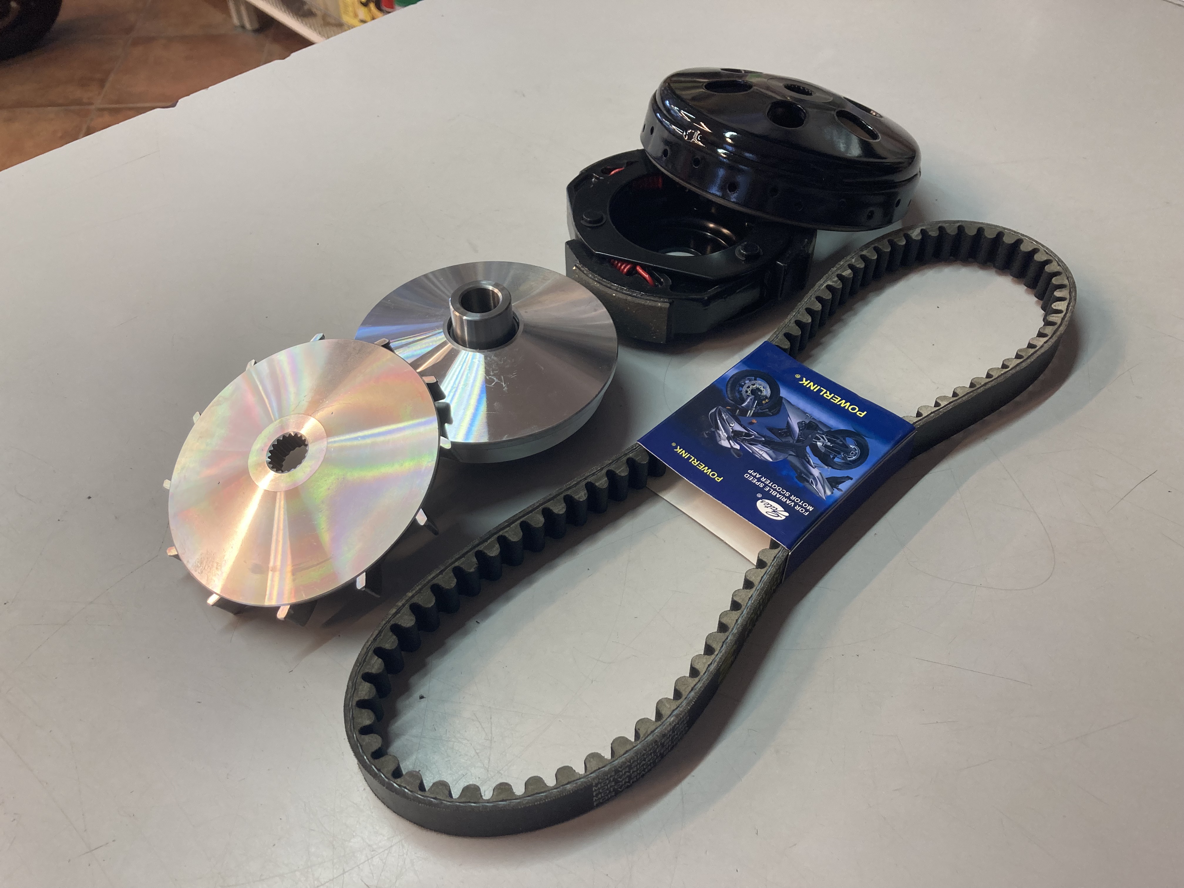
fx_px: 958
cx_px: 592
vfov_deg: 49.7
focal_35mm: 28
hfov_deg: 63.4
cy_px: 444
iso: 64
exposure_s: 1/50
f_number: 1.8
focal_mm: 3.99
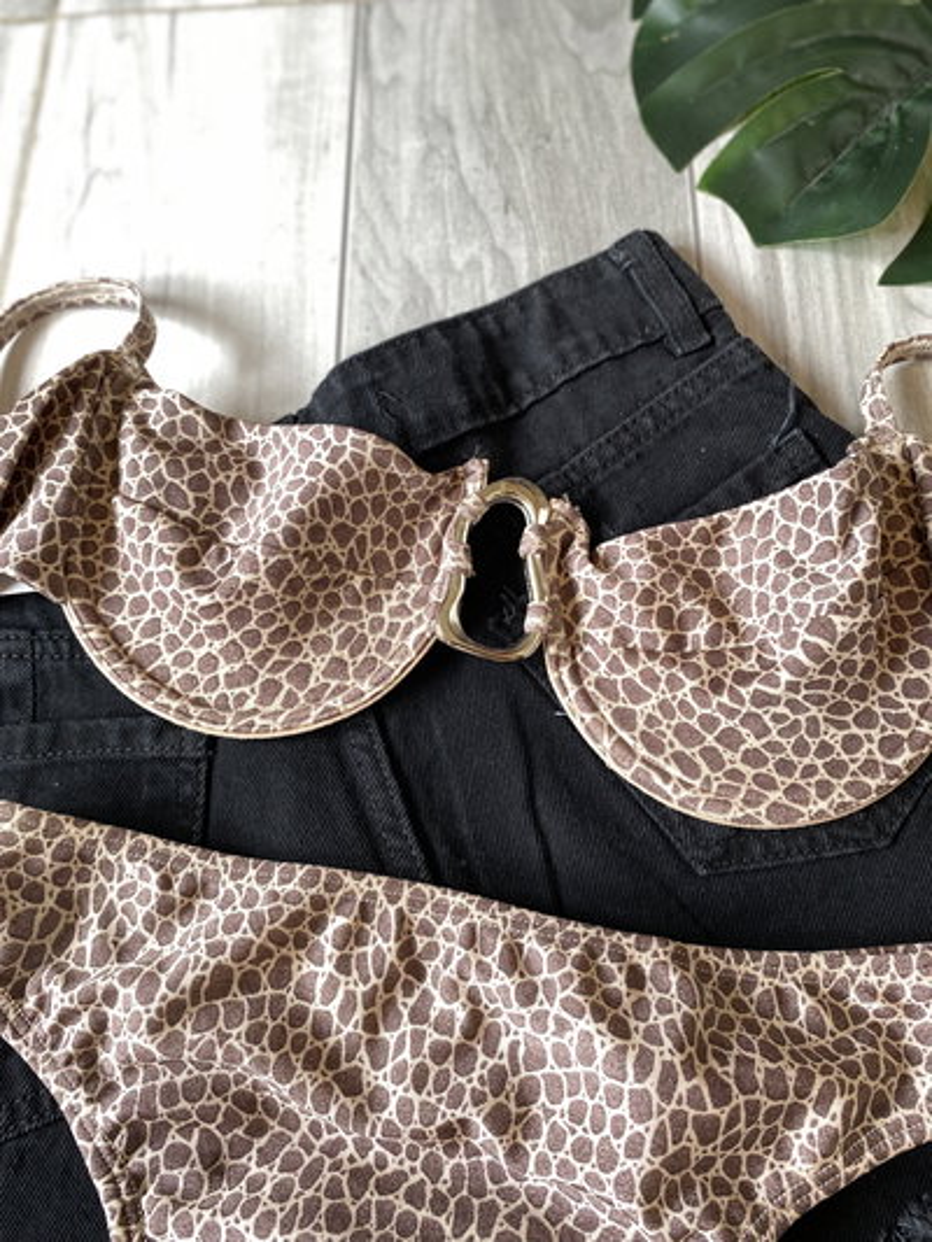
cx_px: 466
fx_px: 933
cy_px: 621
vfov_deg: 67.3
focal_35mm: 26
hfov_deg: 53.1
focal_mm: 4.25
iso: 125
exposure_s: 1/99
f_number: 1.8
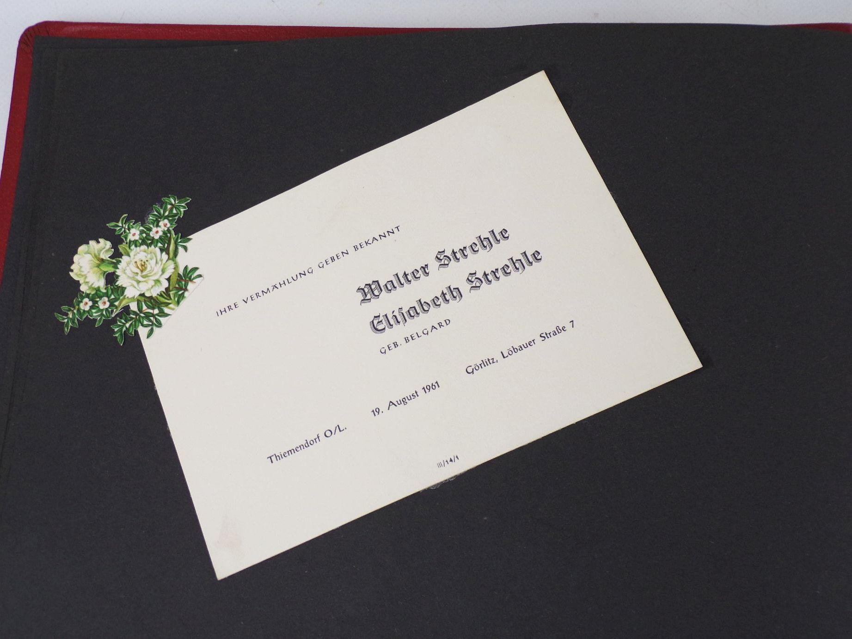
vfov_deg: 44.2
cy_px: 320
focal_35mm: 32
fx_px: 788
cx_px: 426
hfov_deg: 56.8
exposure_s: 1/60
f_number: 3.2
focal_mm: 5.8
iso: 134
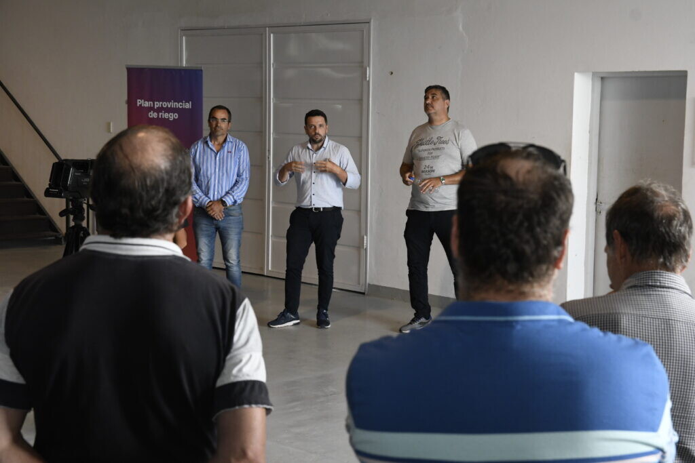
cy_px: 232
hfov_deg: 29.2
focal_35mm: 69
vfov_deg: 19.7
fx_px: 1332
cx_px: 348
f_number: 6.3
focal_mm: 46
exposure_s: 1/250
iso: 2000
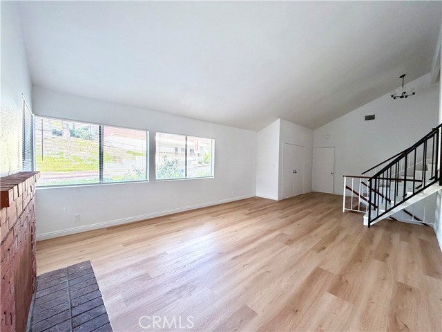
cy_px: 166
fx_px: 179
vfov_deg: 85.7
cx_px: 221
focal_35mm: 14
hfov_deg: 102.1
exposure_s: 1/121
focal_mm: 2.22
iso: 125
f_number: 2.2
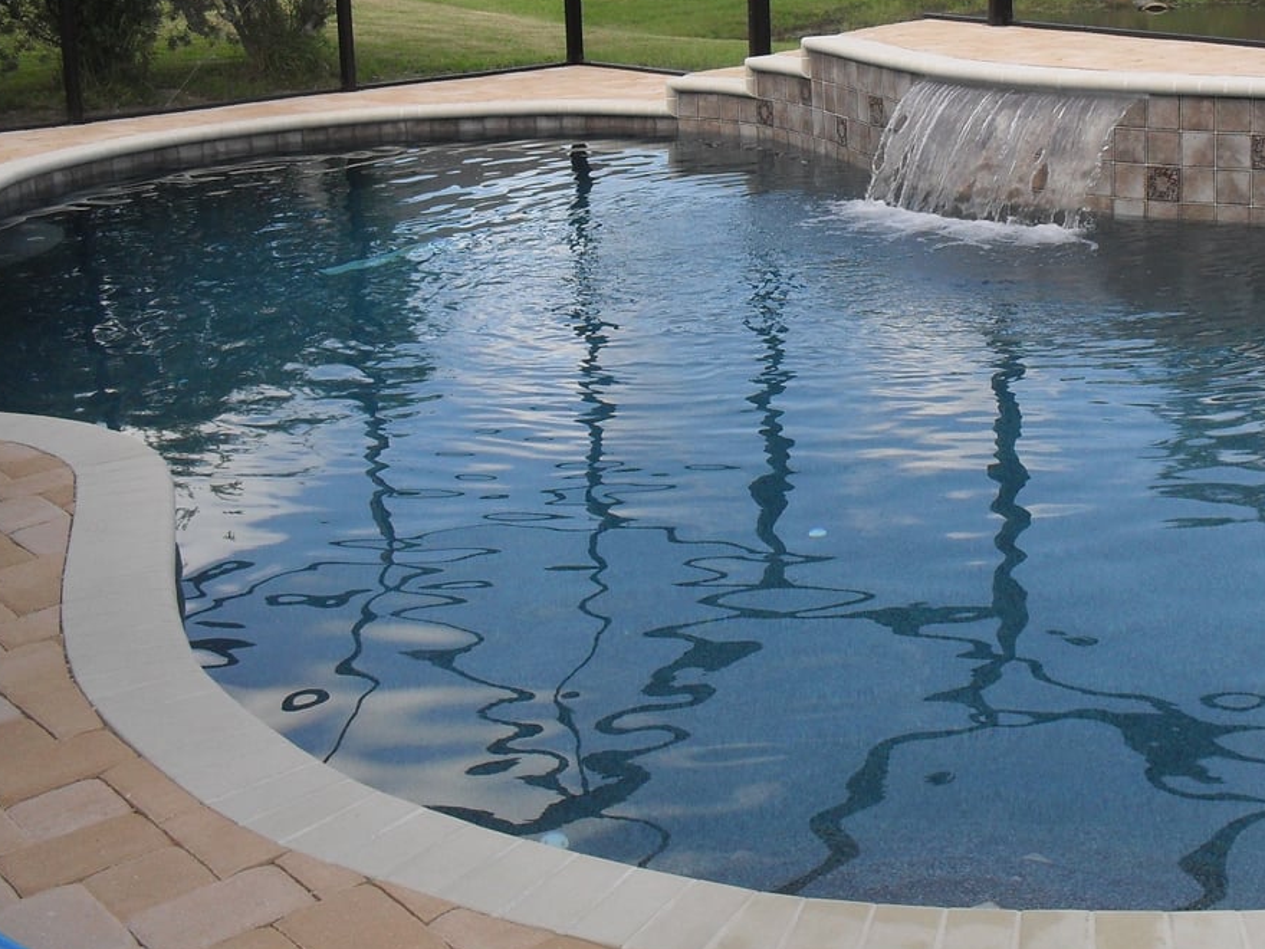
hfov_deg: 35.6
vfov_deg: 27.2
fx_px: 1937
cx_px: 893
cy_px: 260
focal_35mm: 53
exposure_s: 1/250
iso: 100
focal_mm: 6.3
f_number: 3.2
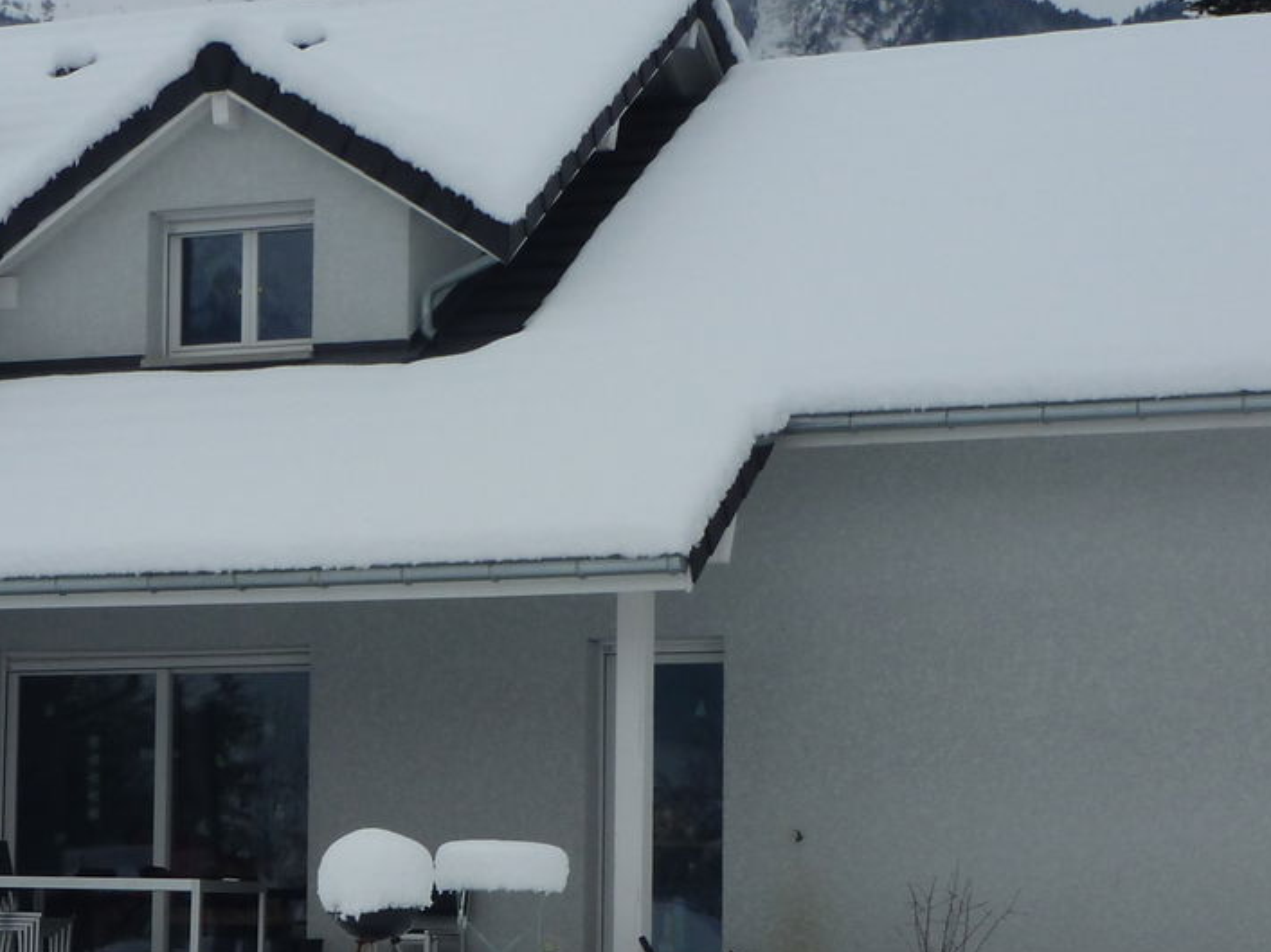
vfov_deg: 14.5
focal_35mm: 102
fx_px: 3744
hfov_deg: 19.1
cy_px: 628
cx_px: 243
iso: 100
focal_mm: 8
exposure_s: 1/320
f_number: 4
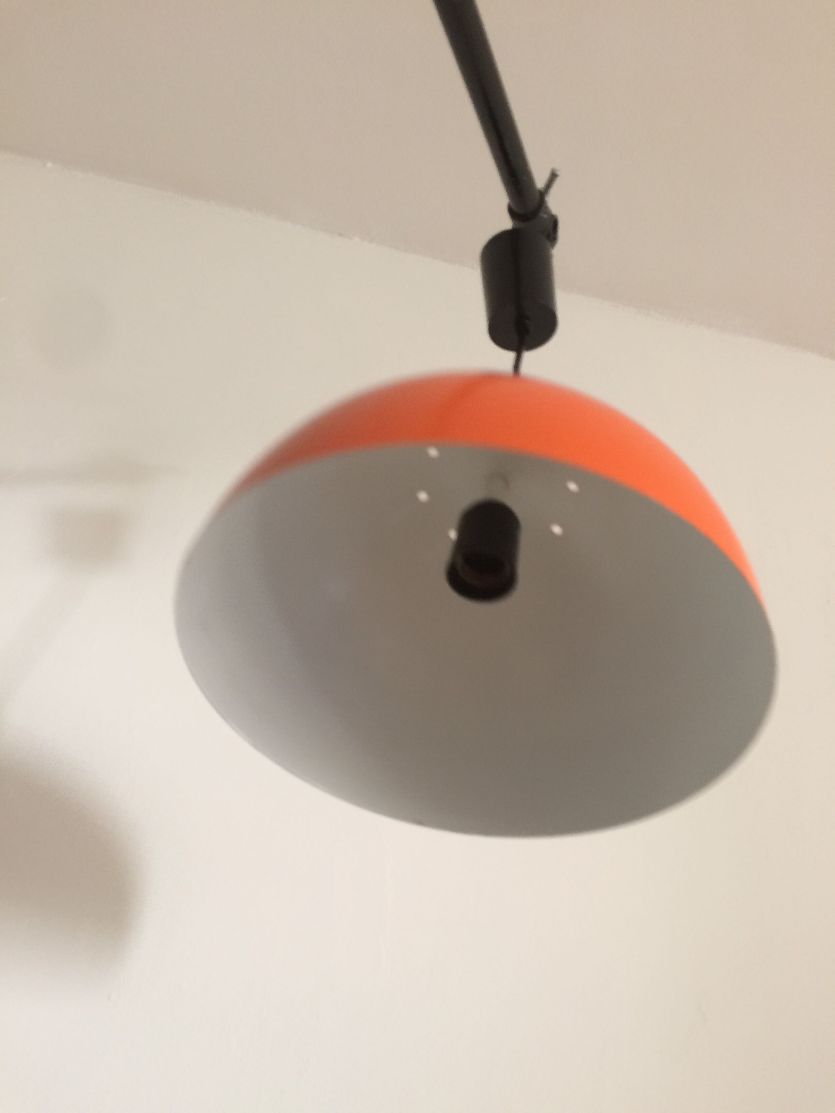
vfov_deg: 61.7
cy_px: 556
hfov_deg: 48.2
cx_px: 418
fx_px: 933
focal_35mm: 29
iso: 100
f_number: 2.2
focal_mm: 4.15
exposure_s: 1/33
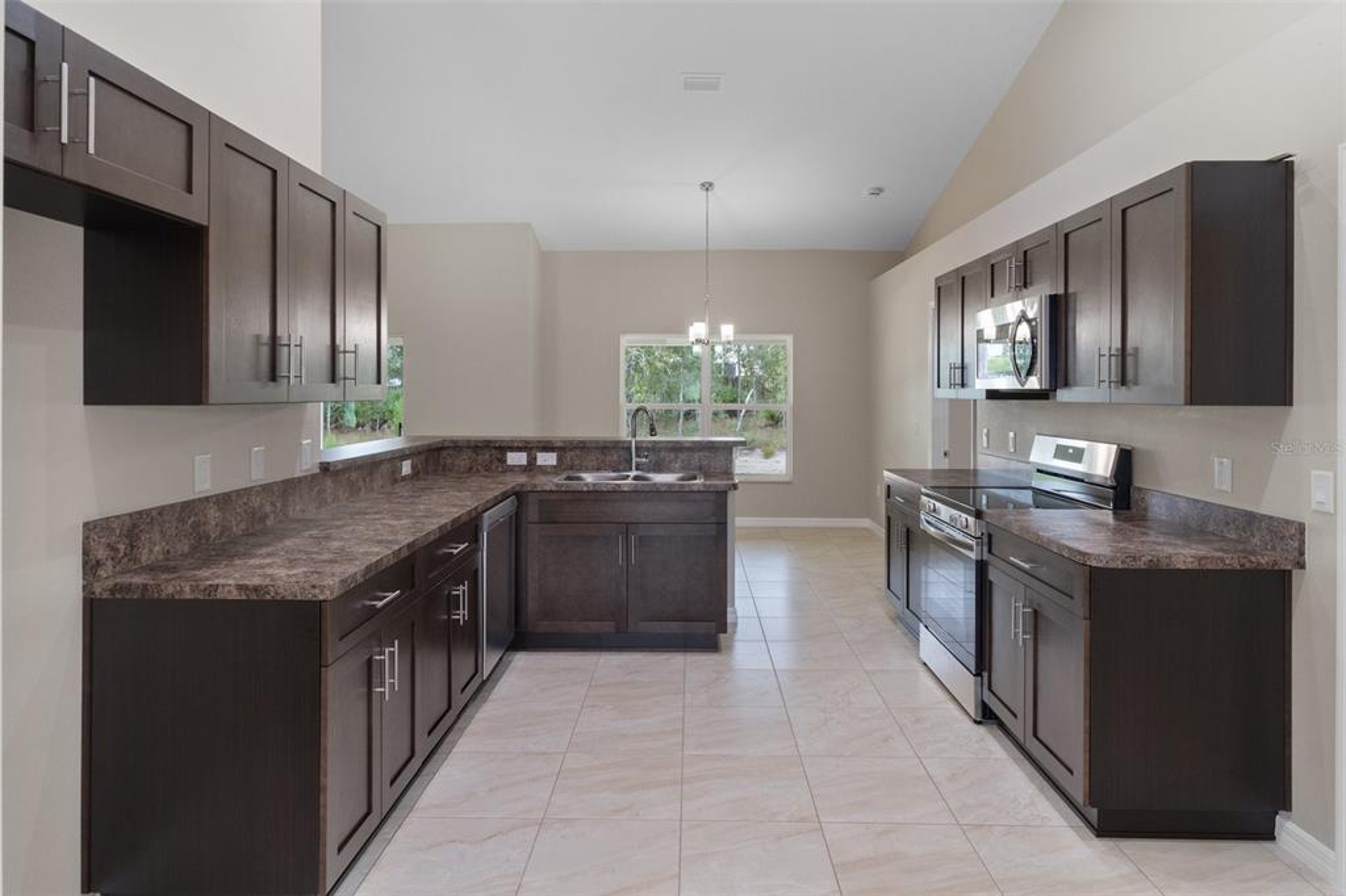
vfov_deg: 63.2
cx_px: 673
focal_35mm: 20
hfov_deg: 85.4
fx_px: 729
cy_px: 448
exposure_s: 1/1.25
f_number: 8
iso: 640
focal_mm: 13
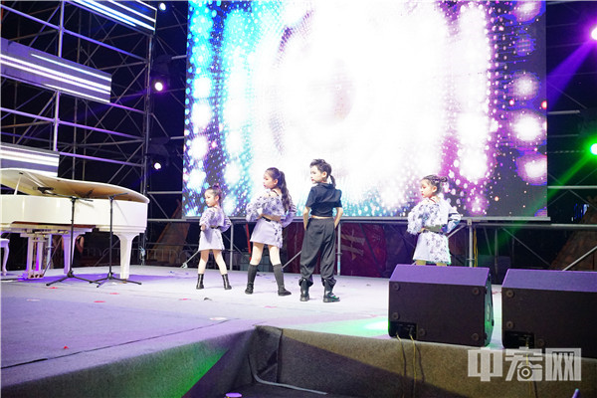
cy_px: 199
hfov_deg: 54.4
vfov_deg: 37.9
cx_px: 298
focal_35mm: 35
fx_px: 580
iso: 5000
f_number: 5
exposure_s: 1/250
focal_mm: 35
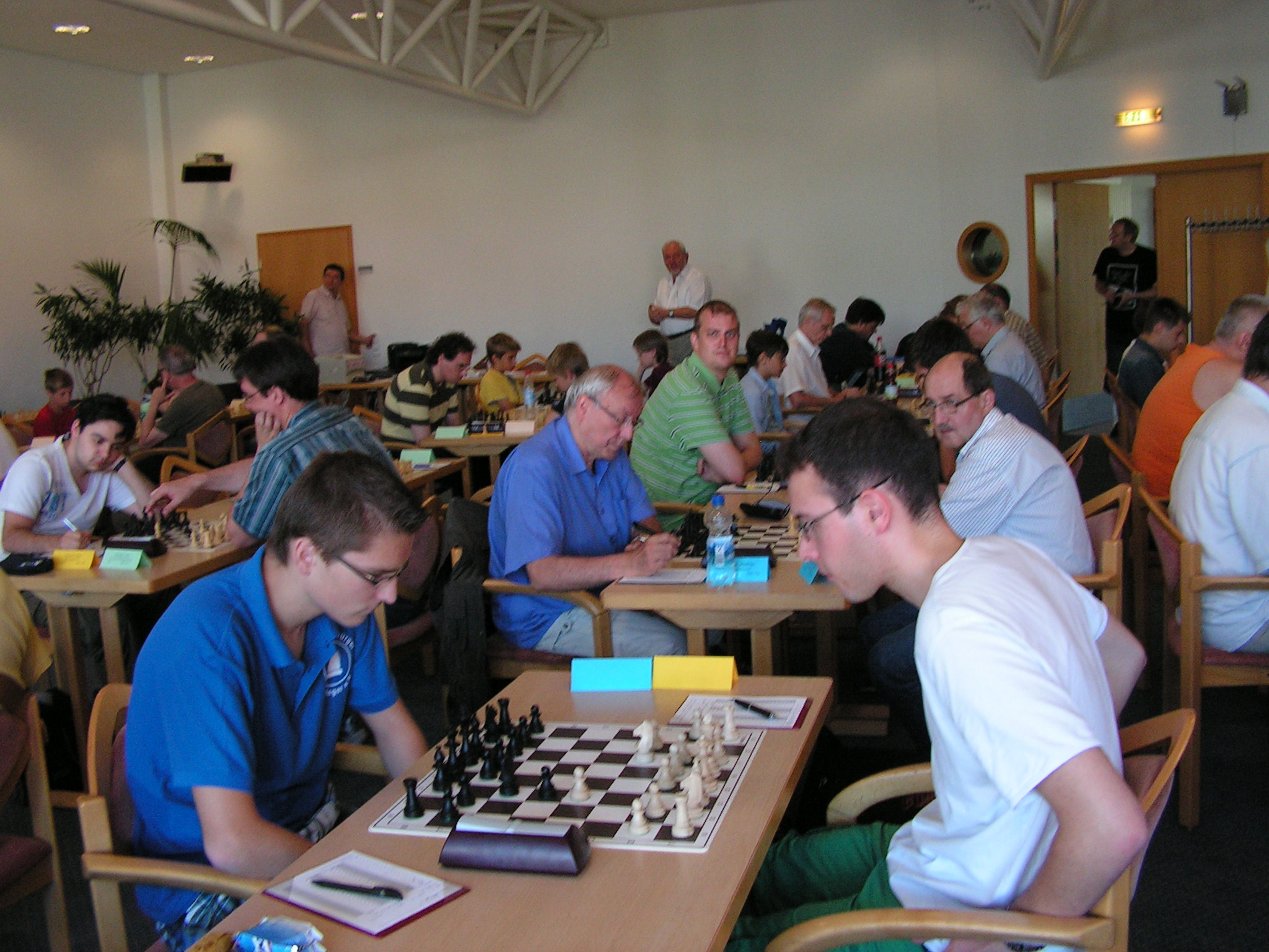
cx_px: 634
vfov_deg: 39.7
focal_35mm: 36
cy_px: 476
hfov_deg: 51.4
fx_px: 1320
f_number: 3.2
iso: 125
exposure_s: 1/40
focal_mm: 6
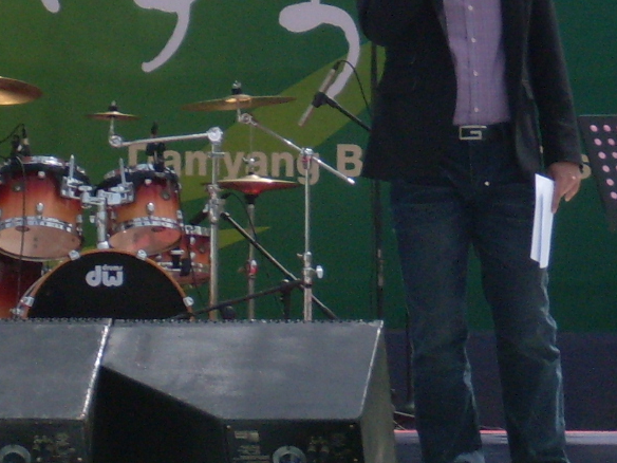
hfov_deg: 5.0
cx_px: 462
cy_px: 216
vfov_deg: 3.7
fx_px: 7130
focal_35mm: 400
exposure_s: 1/500
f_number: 5.2
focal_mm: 18.9
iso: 80
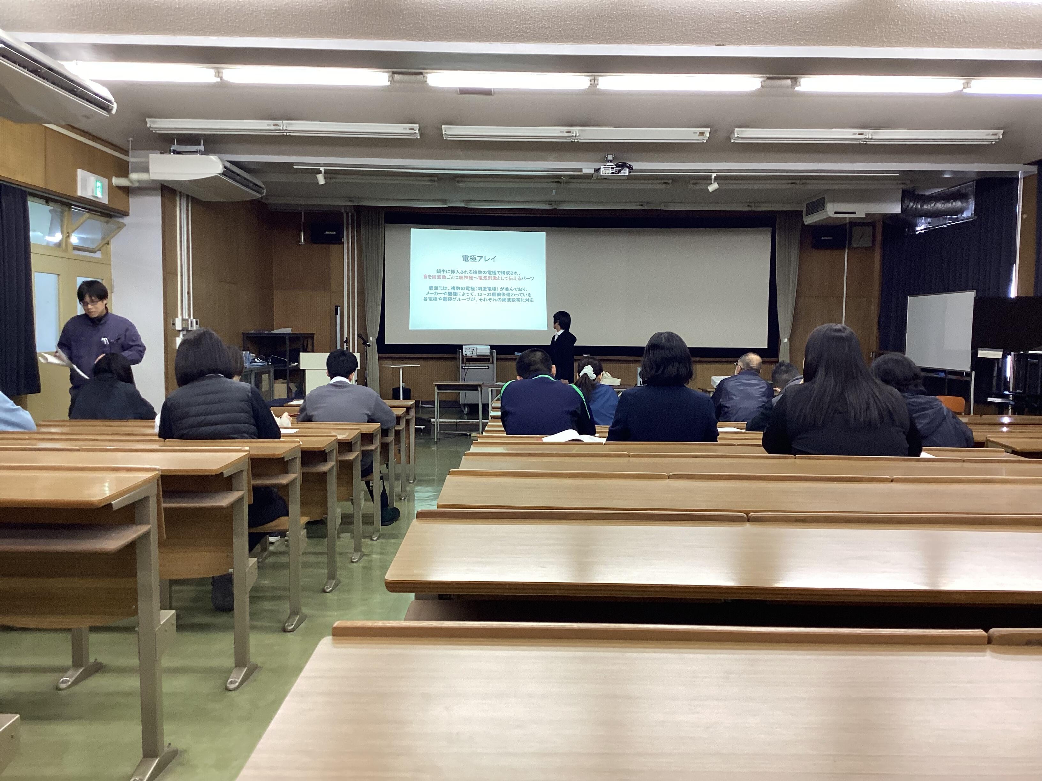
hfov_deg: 58.4
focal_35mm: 31
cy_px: 390
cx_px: 521
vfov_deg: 45.4
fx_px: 933
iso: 125
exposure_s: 1/60
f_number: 2.4
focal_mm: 3.3
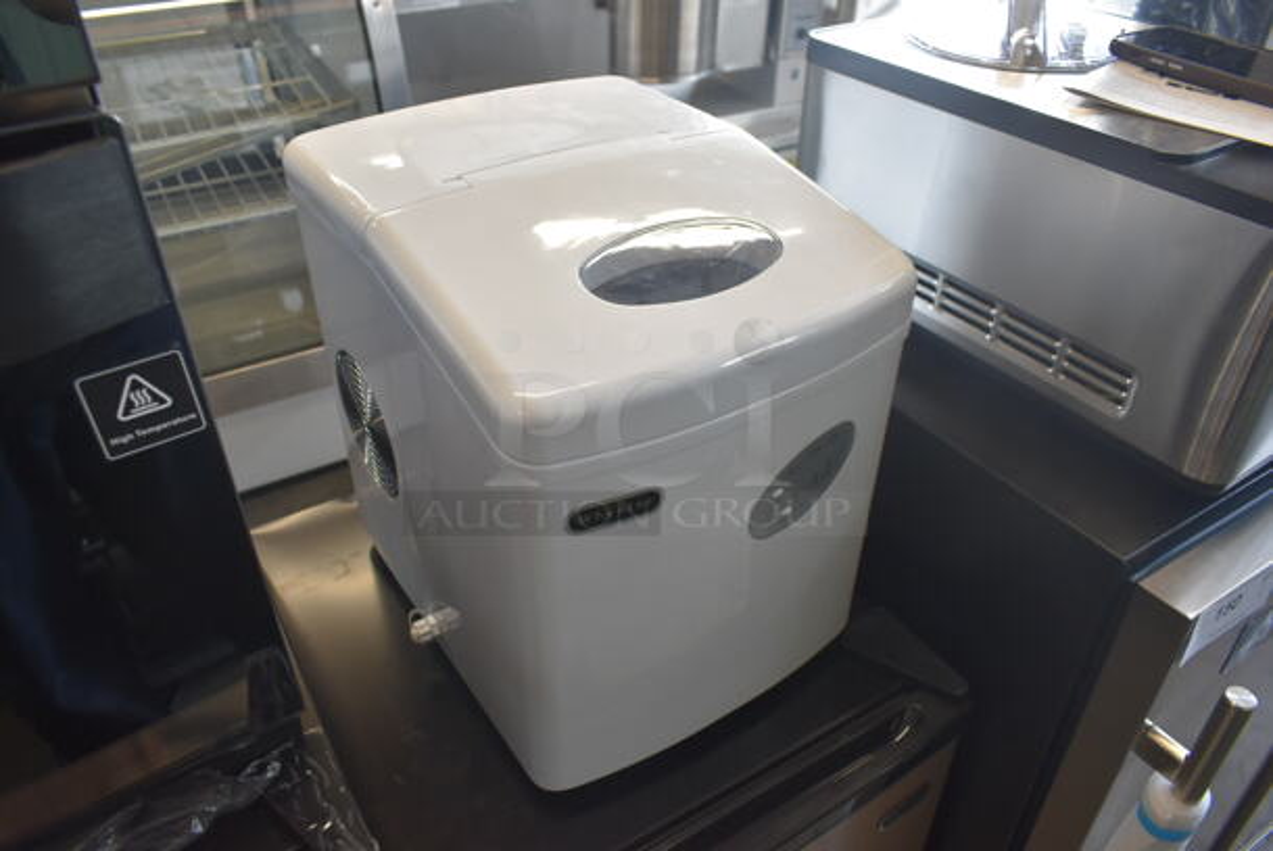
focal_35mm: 27
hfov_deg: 67.3
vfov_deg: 48.0
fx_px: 956
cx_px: 636
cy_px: 426
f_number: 5.6
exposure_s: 1/60
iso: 720
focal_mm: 18
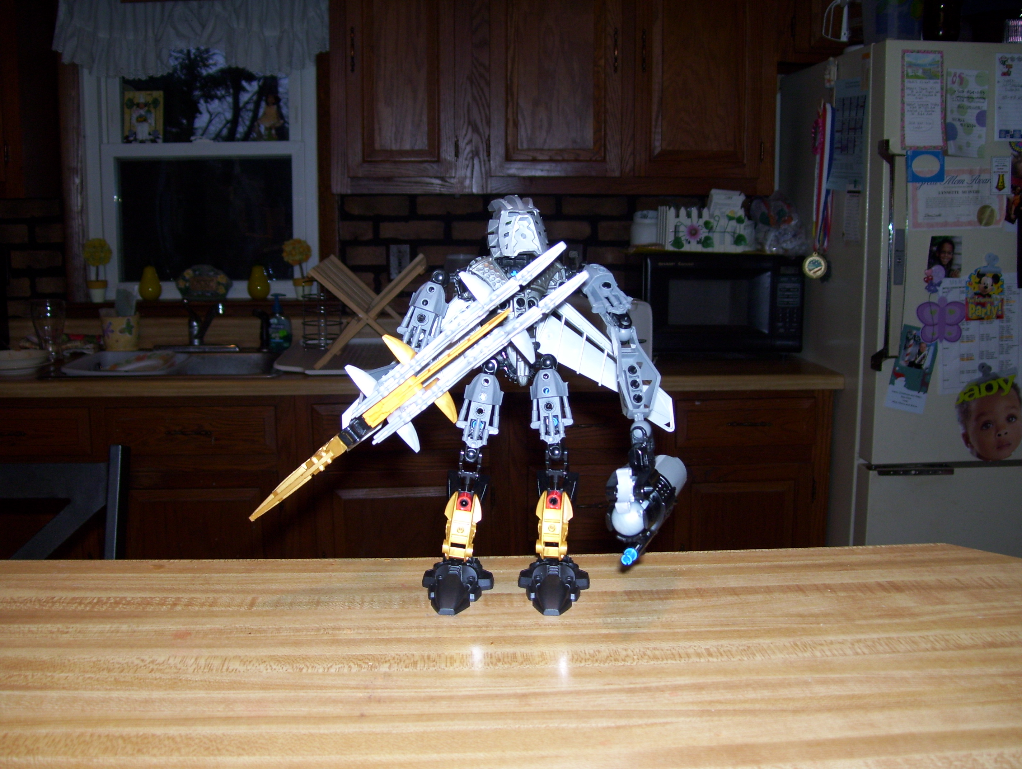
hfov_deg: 51.3
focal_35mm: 36
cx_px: 511
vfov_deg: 39.7
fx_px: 1064
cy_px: 384
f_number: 2.7
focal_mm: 6
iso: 80
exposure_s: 1/60
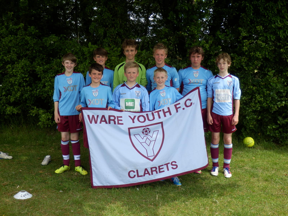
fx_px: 374
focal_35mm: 45
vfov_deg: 32.2
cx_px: 144
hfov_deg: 42.1
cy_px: 108
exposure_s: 1/320
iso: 80
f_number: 3.8
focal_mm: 8
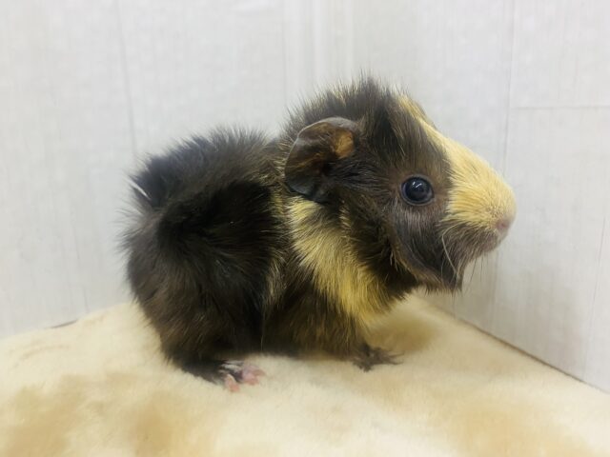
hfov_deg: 69.4
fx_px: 441
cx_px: 305
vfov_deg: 54.9
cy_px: 228
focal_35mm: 25
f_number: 1.8
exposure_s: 1/50
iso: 160
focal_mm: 4.25
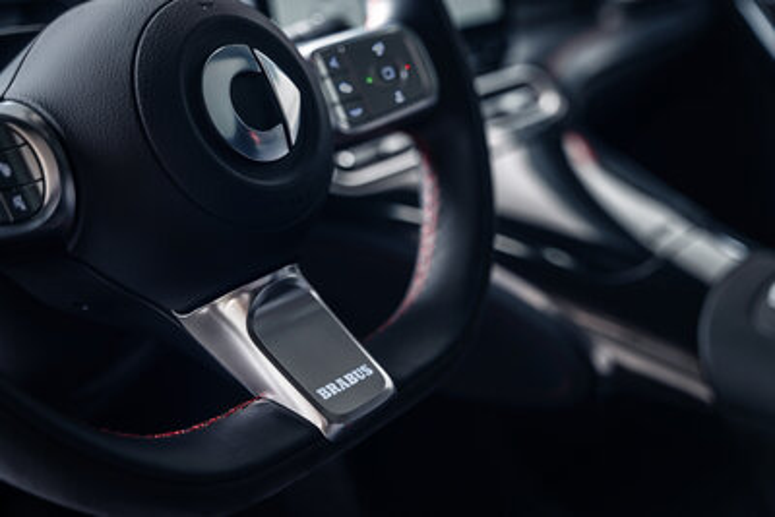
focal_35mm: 49
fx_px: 1049
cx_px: 388
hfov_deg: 40.6
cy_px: 258
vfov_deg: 27.7
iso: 125
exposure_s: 1/30
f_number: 2.8
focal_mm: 48.7
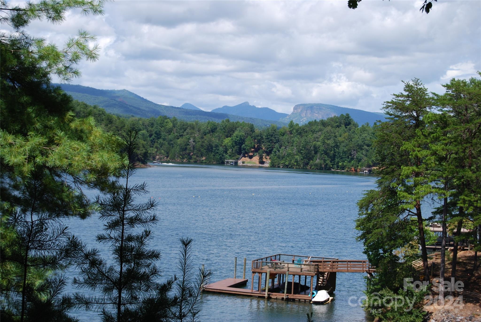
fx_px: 1103
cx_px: 240
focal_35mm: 82
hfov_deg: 24.6
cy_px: 161
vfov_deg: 16.6
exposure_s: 1/200
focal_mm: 55
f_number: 7.1
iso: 100
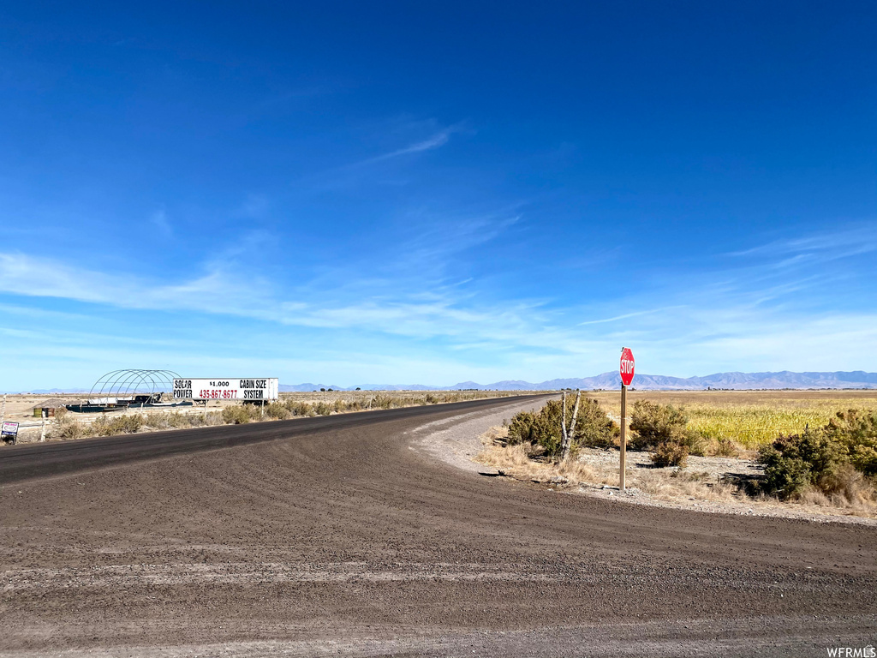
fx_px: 659
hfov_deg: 67.3
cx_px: 438
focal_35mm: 26
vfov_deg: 53.1
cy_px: 329
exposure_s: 1/4444
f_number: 1.8
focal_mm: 4.25
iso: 32
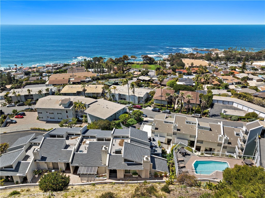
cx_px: 132
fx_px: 184
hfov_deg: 71.6
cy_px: 99
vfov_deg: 56.7
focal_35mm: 24
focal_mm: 12.29
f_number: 9
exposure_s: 1/400
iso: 100
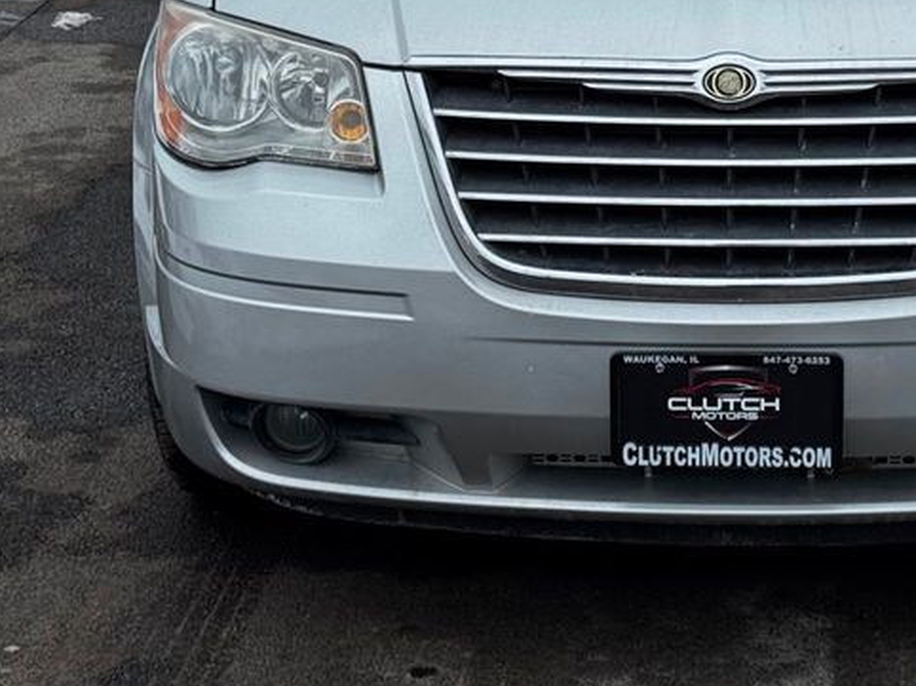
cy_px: 101
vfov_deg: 14.4
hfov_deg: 19.1
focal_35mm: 102
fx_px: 2698
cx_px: 751
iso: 64
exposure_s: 1/1215
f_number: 1.78
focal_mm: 6.76
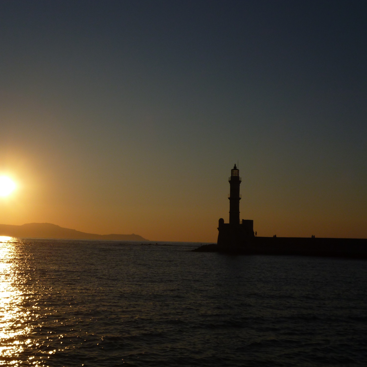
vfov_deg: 30.0
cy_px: 183
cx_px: 126
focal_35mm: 57
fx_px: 684
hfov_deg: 29.9
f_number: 13
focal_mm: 8.6
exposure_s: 1/400
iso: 100
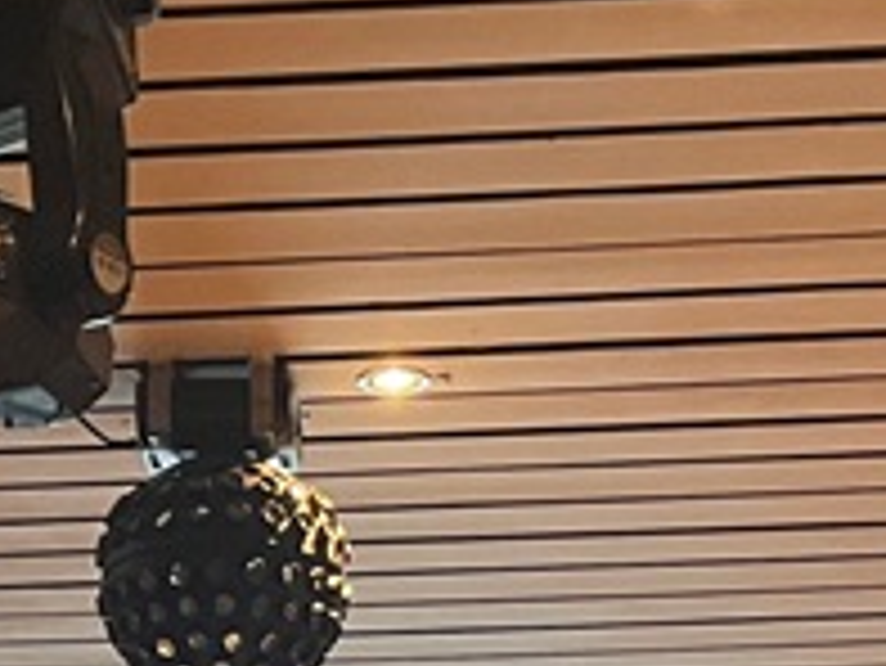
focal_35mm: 133
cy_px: 1575
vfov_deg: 9.9
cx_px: 333
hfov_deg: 14.8
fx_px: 3406
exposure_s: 1/60
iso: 200
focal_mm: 5.1
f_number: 1.6
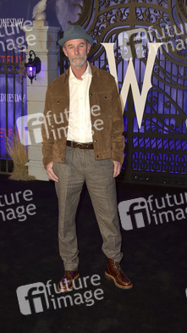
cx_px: 85
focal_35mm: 48
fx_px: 423
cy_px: 168
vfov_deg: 42.9
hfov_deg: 24.9
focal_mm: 45
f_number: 6.3
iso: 640
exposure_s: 1/250
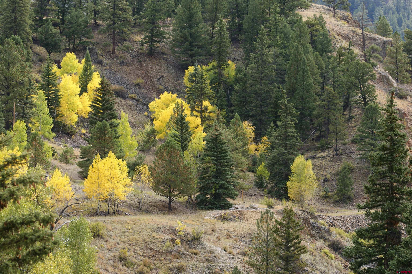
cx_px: 206
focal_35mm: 150
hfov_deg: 13.7
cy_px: 137
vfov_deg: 9.1
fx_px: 1716
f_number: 4.5
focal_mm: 100
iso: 100
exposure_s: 1/200
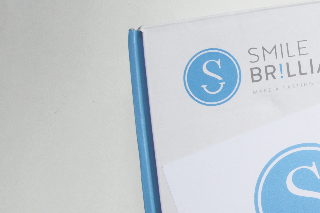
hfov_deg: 21.8
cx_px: 460
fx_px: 711
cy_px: 220
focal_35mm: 80
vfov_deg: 16.6
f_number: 5.6
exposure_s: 1/125
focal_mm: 18
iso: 200
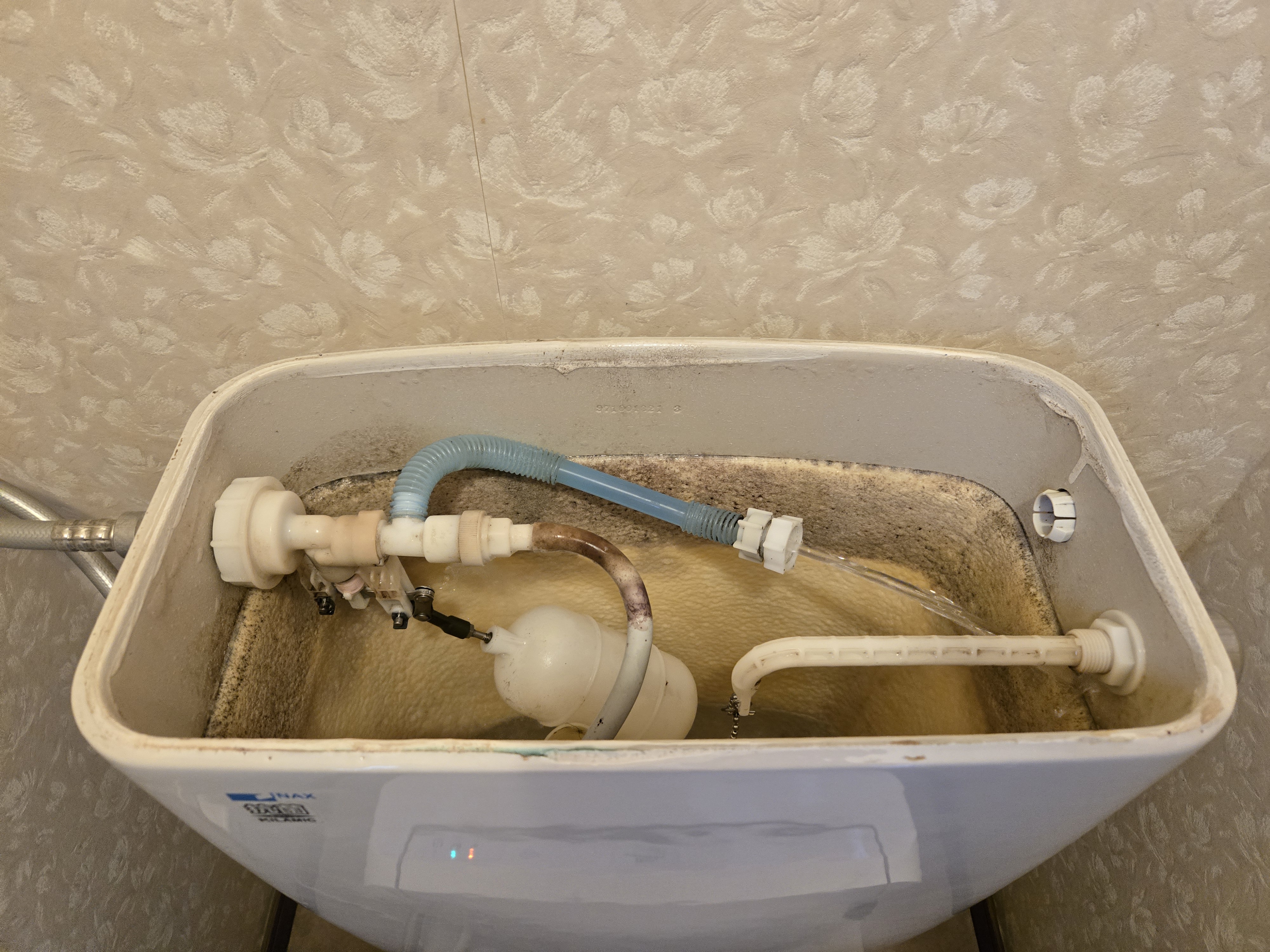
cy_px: 476
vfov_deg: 58.9
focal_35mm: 23
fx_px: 844
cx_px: 635
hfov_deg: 73.9
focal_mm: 5.4
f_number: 1.8
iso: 800
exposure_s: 1/100
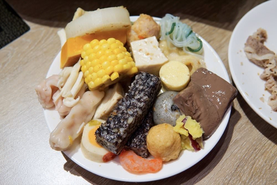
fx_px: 346
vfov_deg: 29.9
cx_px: 138
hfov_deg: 43.6
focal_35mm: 45
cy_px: 92
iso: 200
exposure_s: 1/60
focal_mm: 30
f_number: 4
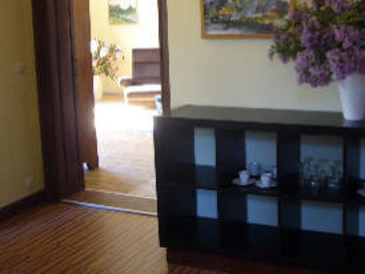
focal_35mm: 49
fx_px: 517
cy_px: 86
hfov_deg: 37.6
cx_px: 288
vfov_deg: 29.5
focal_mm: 4.9
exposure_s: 1/13
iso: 100
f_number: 2.9
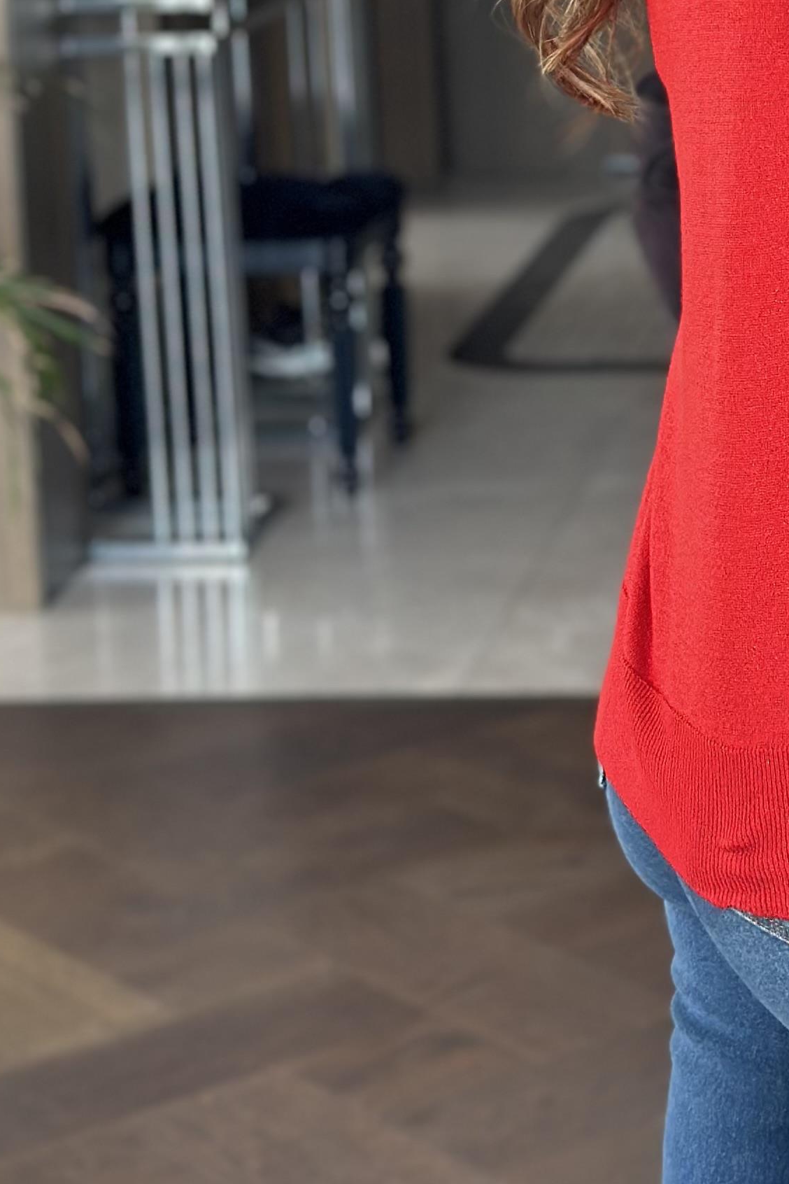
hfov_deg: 11.2
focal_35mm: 119
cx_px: 1039
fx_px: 3912
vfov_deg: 17.0
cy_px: 132
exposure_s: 1/60
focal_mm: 6.86
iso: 125
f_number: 1.78
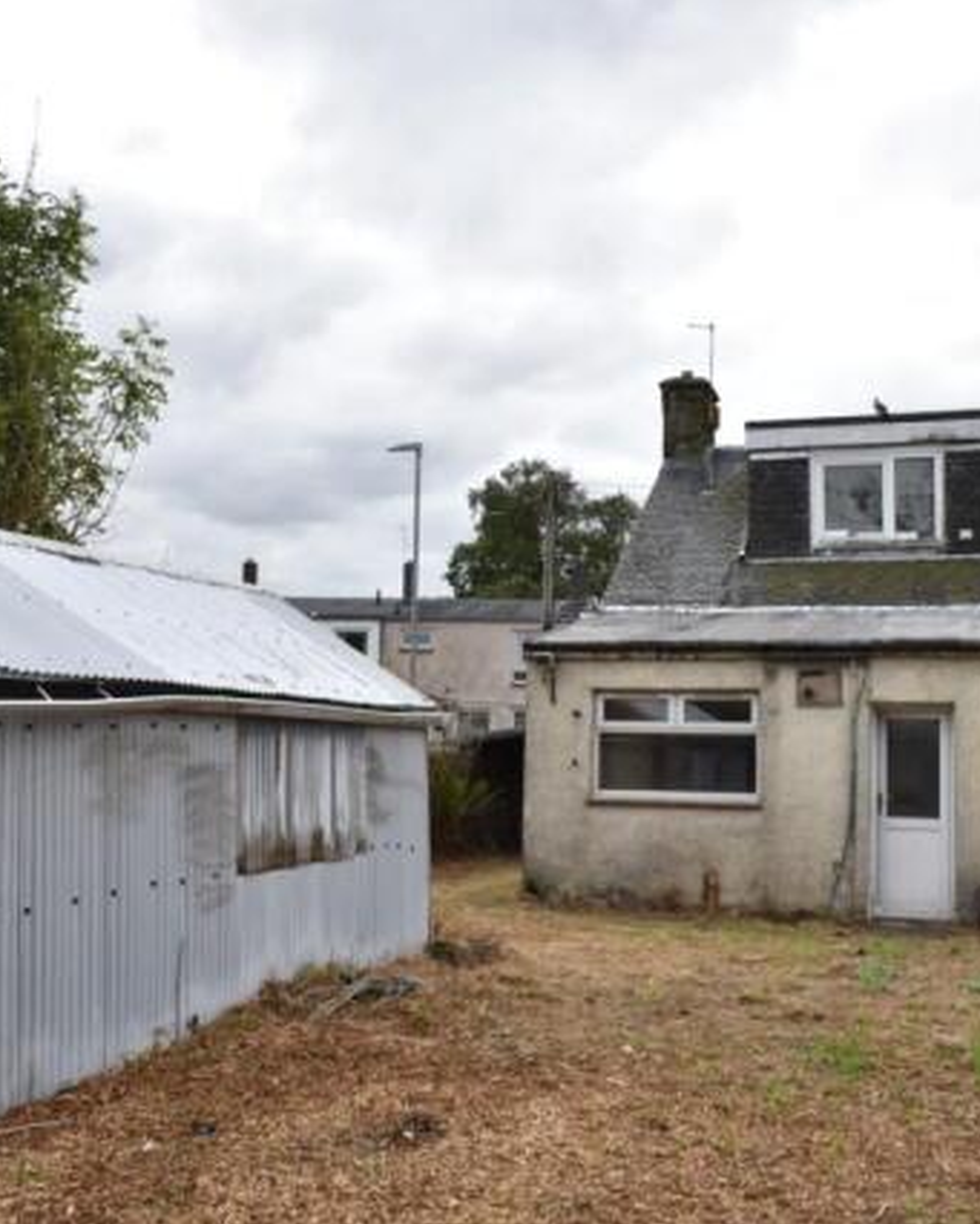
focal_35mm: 39
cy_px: 616
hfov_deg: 38.2
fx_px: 1413
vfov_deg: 46.8
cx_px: 467
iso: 100
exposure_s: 1/640
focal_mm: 18
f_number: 4.5
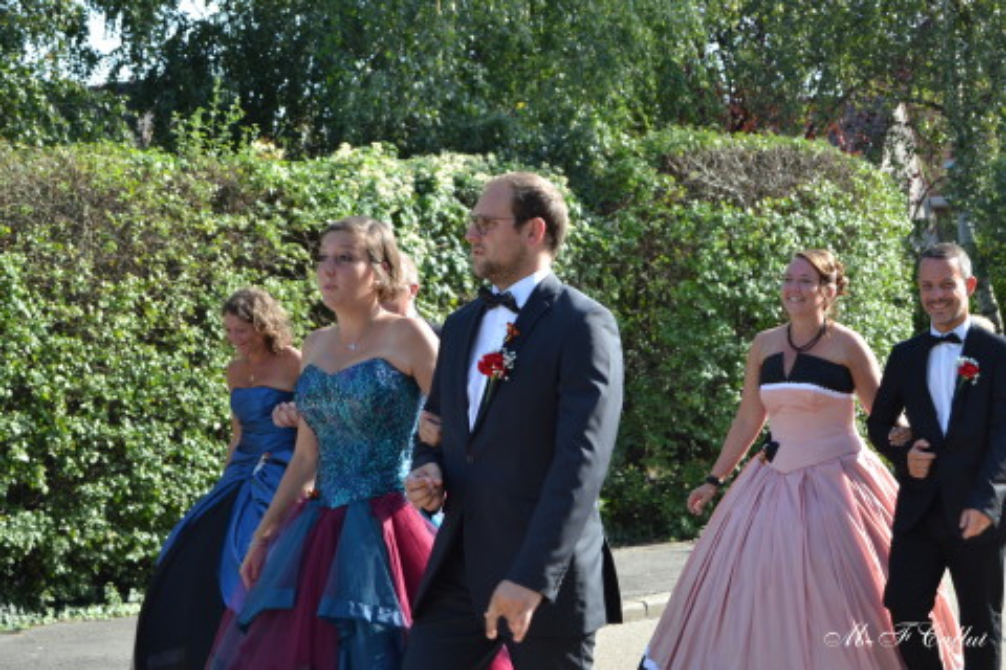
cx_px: 503
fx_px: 2305
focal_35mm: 82
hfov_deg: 24.6
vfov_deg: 16.6
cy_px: 335
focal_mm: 55
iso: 125
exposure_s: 1/125
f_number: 5.6
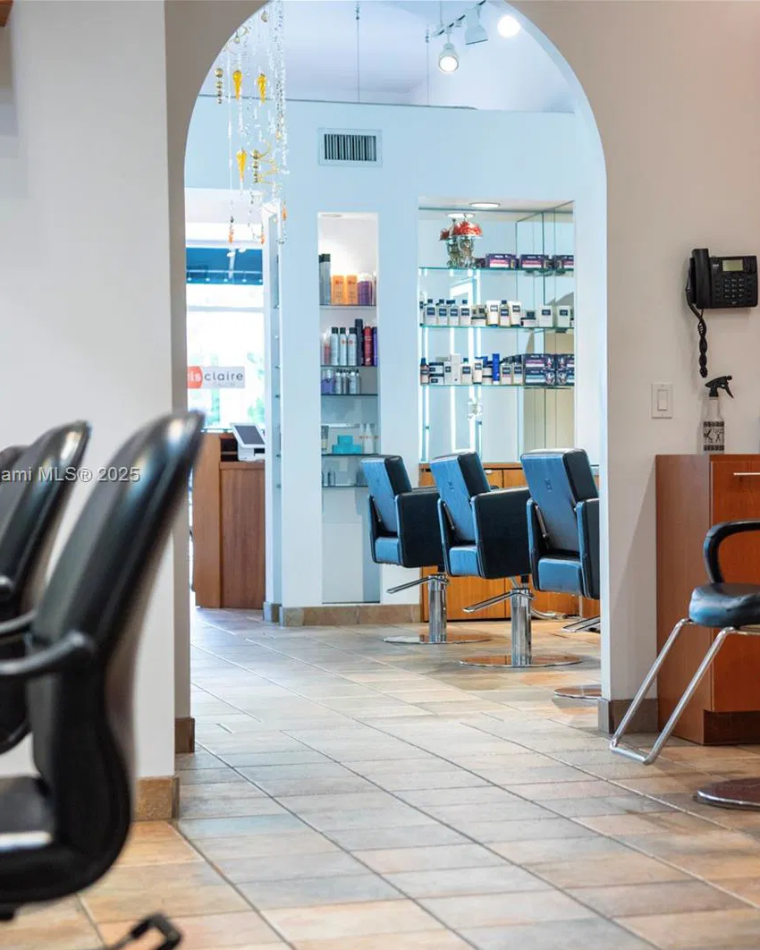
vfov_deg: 23.3
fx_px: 2305
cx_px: 569
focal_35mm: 82
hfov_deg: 18.6
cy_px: 476
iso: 1000
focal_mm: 58
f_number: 4
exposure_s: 1/80
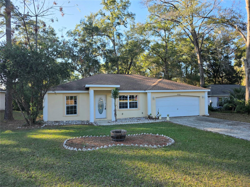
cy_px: 94
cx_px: 125
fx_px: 166
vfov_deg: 58.9
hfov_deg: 73.9
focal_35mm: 23
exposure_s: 1/2000
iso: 80
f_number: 1.7
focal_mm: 6.3
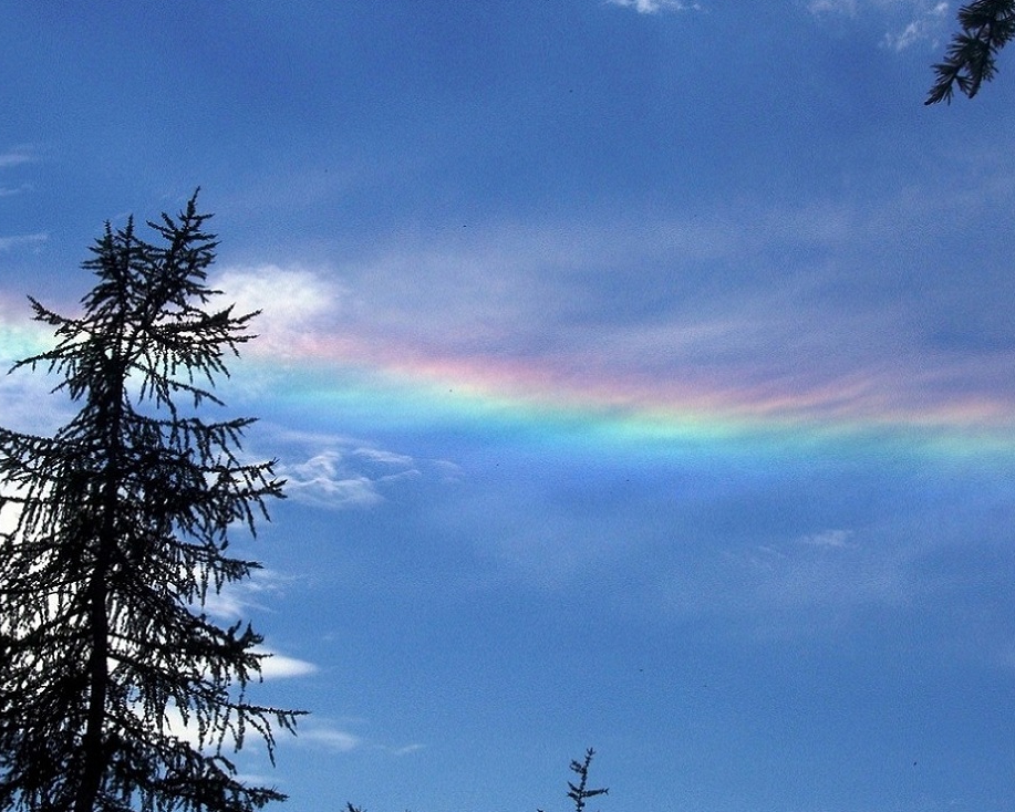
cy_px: 406
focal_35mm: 86
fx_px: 2584
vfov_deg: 17.9
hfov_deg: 22.2
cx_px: 480
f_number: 7.6
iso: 80
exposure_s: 1/660
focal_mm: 13.5
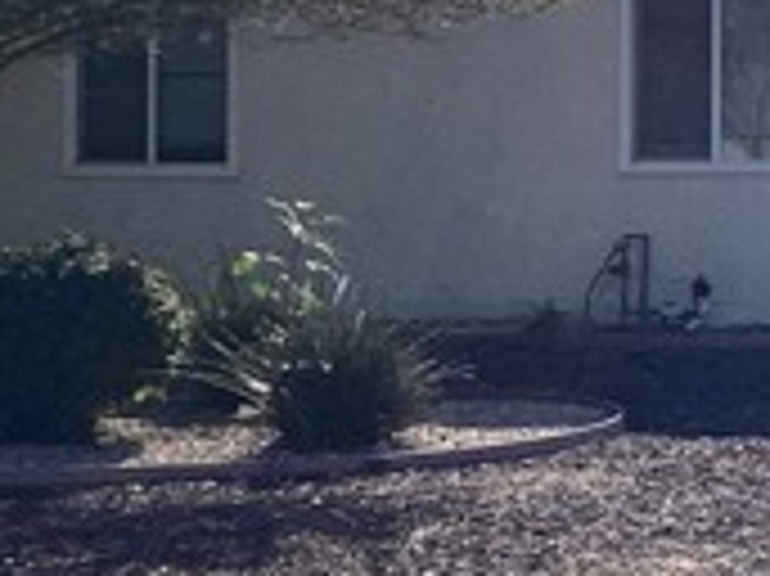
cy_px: 27
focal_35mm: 116
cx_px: 1423
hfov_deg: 14.7
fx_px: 2579
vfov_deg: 12.6
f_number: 2.4
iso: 25
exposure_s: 1/1852
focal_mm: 3.3
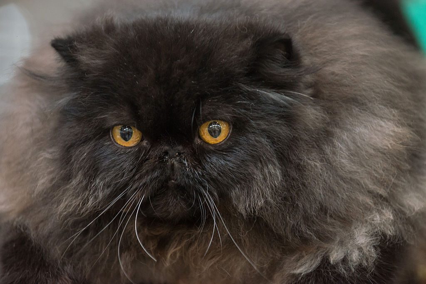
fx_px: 2367
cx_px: 213
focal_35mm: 200
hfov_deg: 10.3
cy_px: 142
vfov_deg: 6.9
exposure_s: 1/125
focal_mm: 200
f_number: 5
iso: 1600
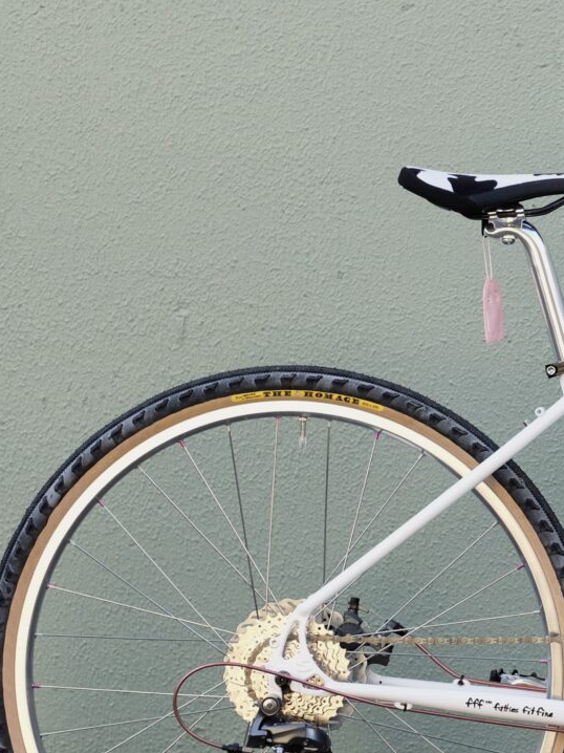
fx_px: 3913
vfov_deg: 11.0
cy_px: 461
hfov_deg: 8.1
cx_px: 742
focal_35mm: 180
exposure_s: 1/1000
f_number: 2.2
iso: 1000
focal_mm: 56
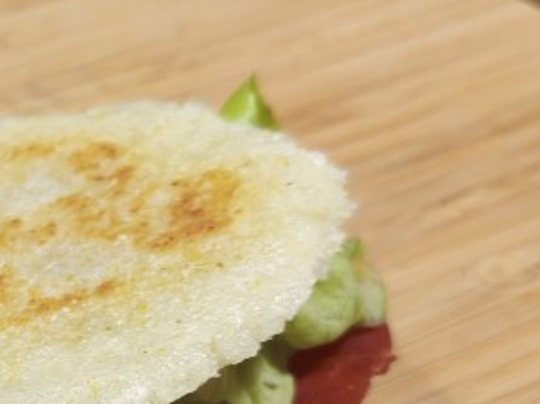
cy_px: 423
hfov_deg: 17.4
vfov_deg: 13.0
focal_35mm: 112
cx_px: 106
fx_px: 1746
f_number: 1.7
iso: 500
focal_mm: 5.35
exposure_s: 1/50
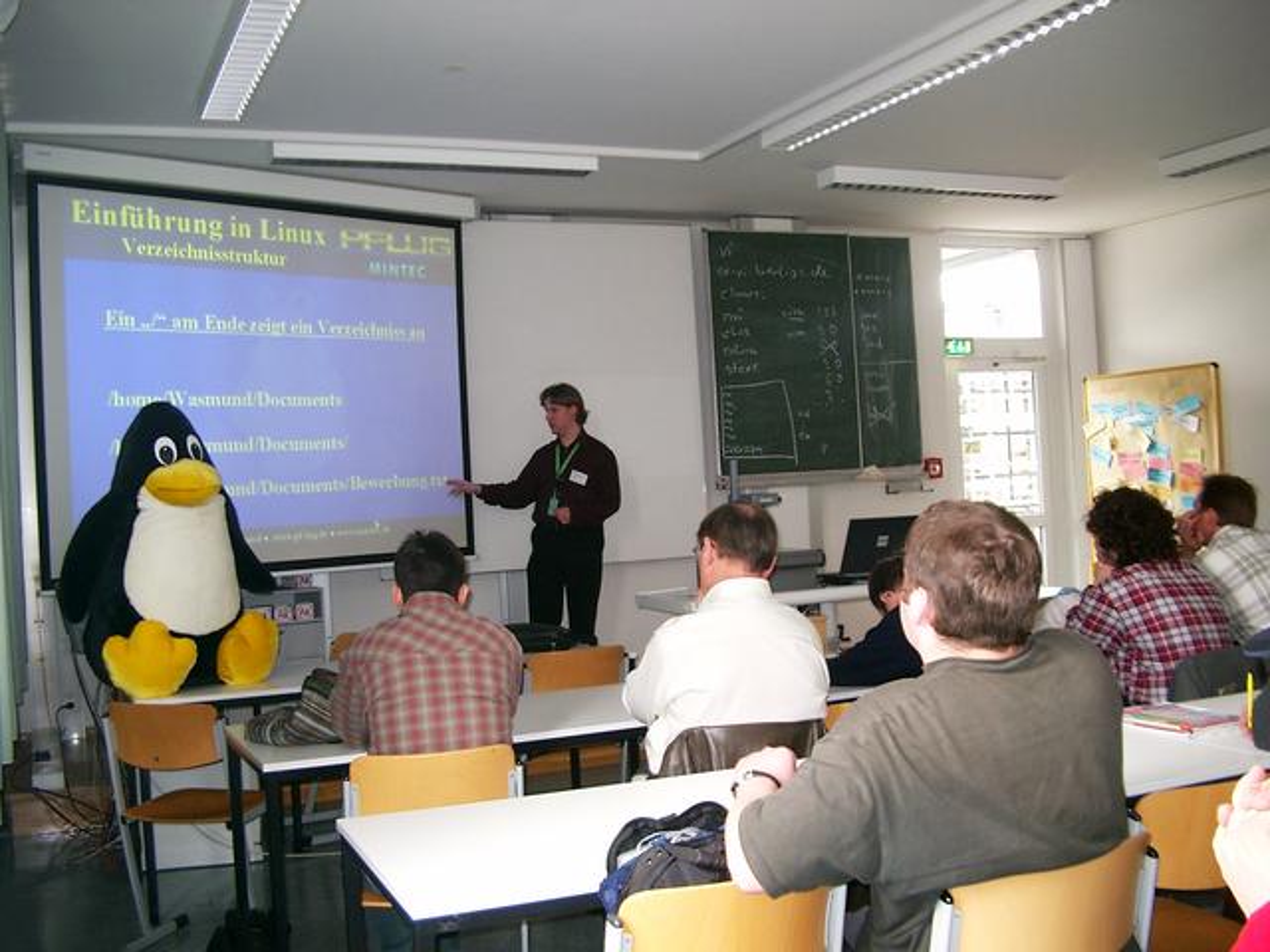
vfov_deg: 38.7
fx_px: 1357
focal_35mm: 37
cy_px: 476
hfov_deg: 50.1
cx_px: 635
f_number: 2.6
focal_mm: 7.6
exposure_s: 1/60
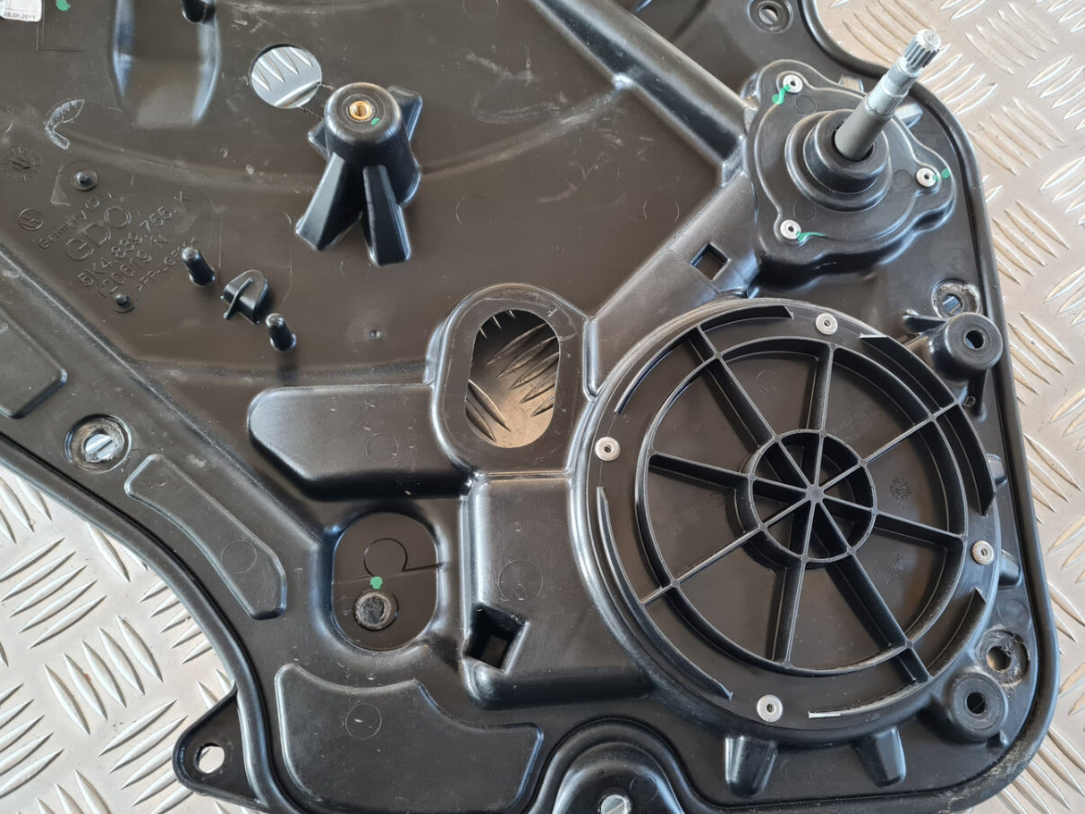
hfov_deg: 59.8
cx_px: 599
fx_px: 940
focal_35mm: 30
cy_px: 454
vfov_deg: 46.7
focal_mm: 5.4
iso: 400
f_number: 1.8
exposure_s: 1/50
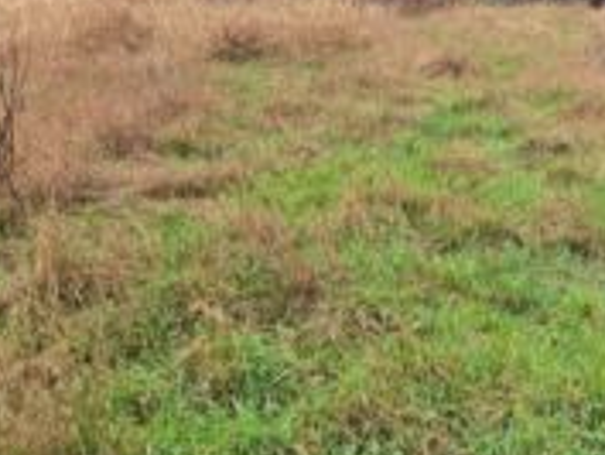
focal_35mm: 52
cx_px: 639
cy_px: 246
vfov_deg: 28.1
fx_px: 909
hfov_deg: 32.9
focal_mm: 5.4
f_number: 1.8
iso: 40
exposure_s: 1/180
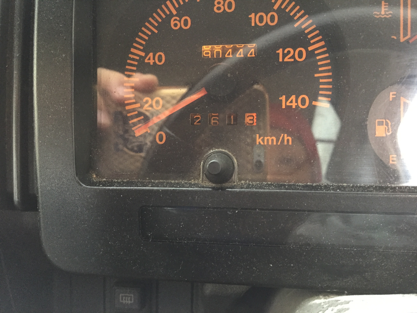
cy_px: 156
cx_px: 208
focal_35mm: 29
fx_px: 349
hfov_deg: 61.7
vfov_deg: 48.2
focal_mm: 4.15
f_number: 2.2
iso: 250
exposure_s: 1/30
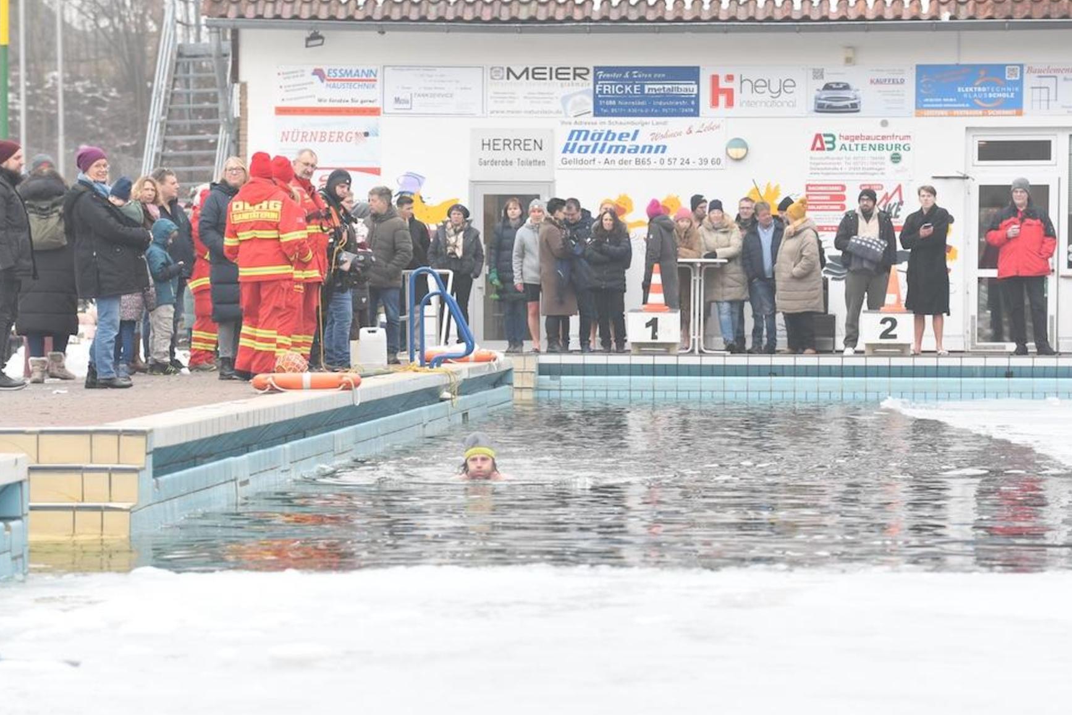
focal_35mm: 166
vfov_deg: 8.3
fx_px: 4943
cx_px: 588
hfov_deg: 12.4
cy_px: 391
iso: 400
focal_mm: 100
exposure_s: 1/250
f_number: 3.5
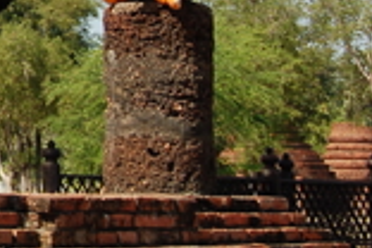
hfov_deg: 10.6
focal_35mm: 185
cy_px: -33
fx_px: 1909
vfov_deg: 7.4
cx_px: -262
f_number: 7.1
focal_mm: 35
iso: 200
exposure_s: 1/400
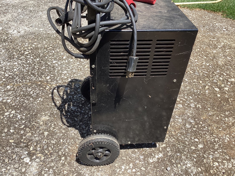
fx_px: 210
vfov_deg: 45.4
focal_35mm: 31
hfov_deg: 58.3
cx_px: 118
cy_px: 88
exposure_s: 1/823
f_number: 2.4
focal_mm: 3.3
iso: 25
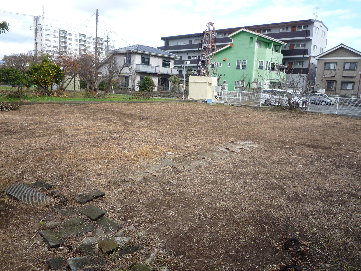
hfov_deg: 67.3
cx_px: 174
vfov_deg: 53.1
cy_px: 131
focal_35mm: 26
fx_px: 271
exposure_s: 1/400
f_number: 2.8
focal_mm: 4.4
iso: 100
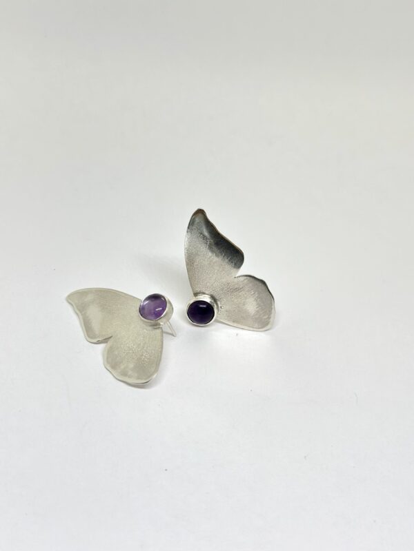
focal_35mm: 48
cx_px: 207
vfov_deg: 39.7
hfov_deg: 30.3
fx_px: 765
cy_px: 276
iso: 80
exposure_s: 1/377
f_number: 1.78
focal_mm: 6.86
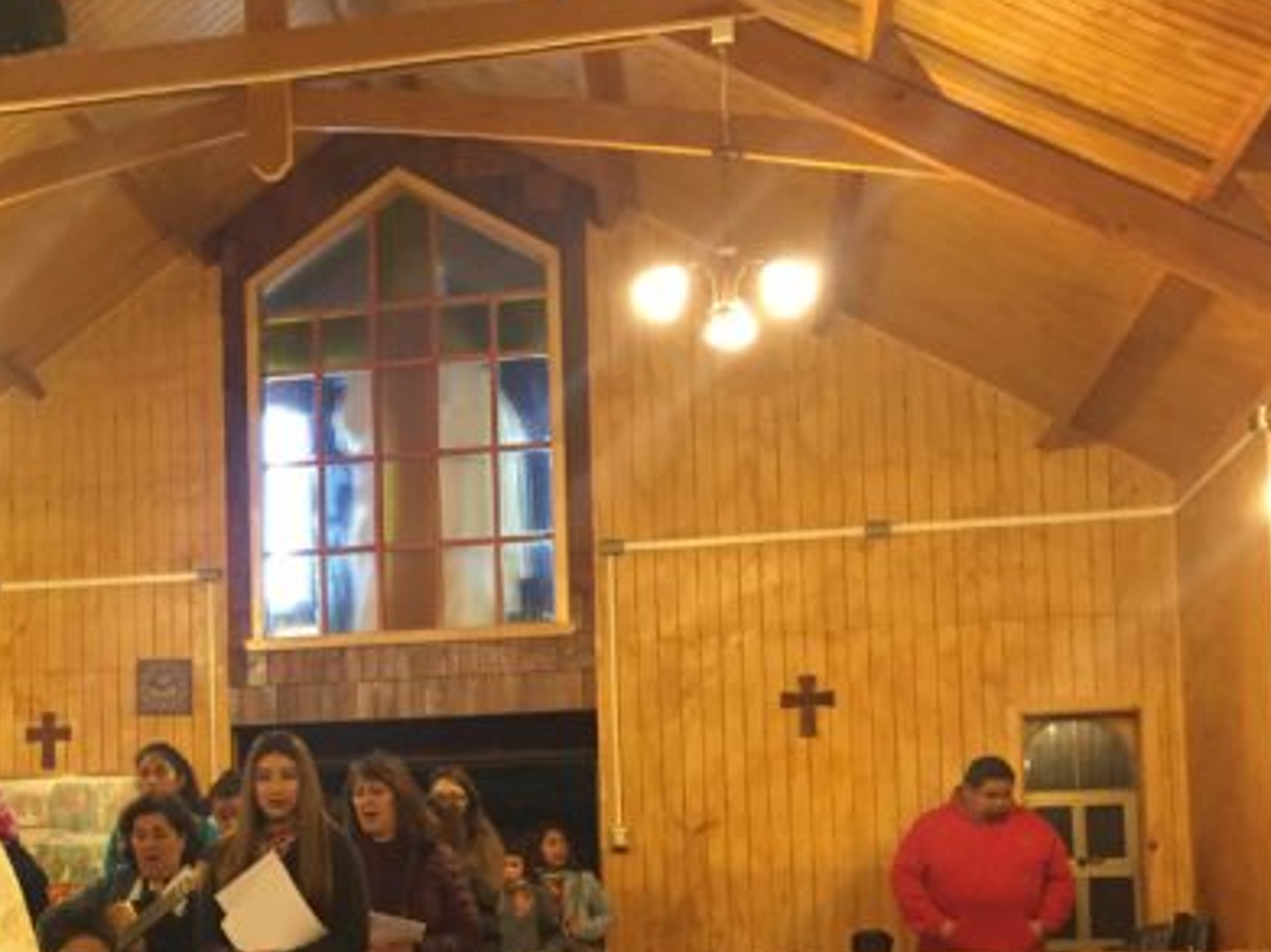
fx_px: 2092
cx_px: 140
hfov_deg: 32.2
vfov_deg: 25.0
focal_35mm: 57
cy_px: 838
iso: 250
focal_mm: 4.15
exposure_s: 1/33
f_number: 2.2
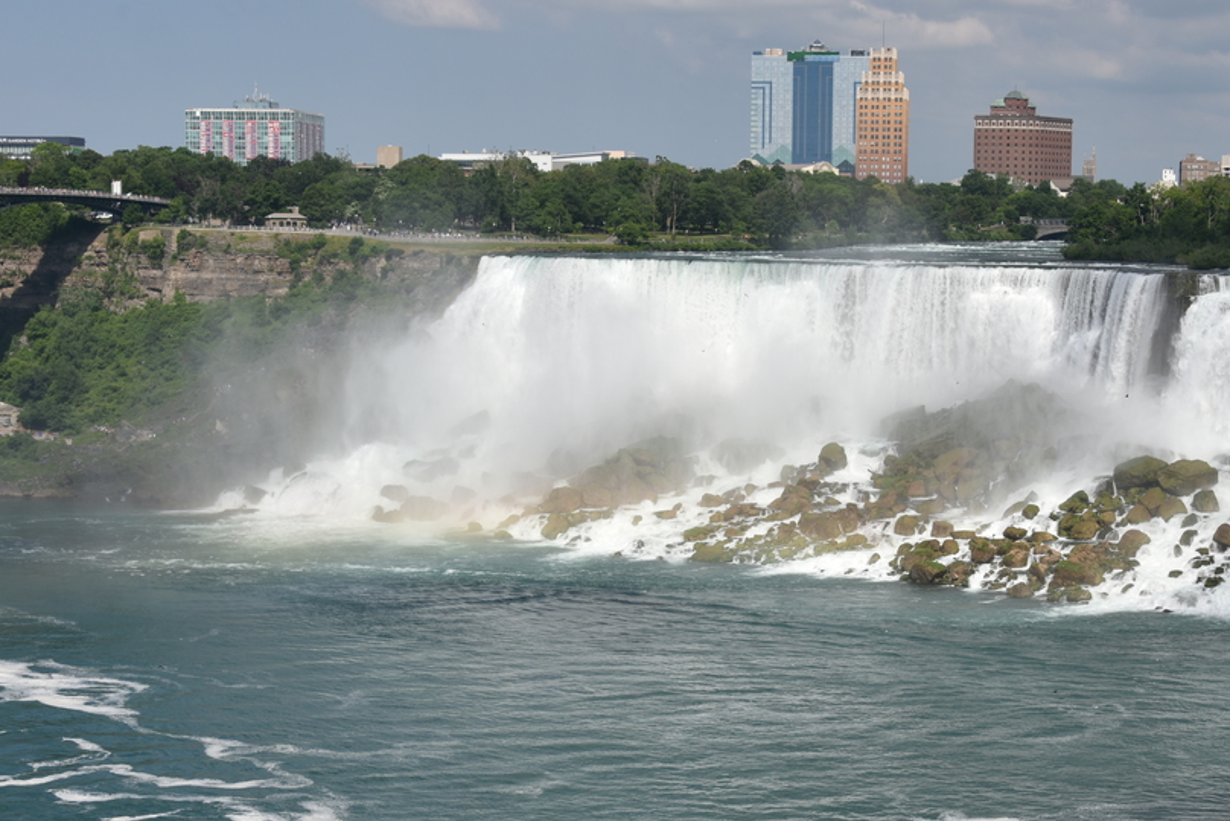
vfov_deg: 17.9
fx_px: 2597
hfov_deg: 26.6
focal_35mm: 76
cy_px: 530
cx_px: 737
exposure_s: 1/400
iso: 100
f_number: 10
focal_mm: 48
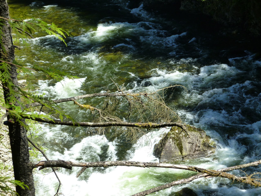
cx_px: 130
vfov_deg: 13.2
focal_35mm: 112
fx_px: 844
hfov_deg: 17.6
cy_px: 98
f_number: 5.3
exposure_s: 1/125
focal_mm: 20.2
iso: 125
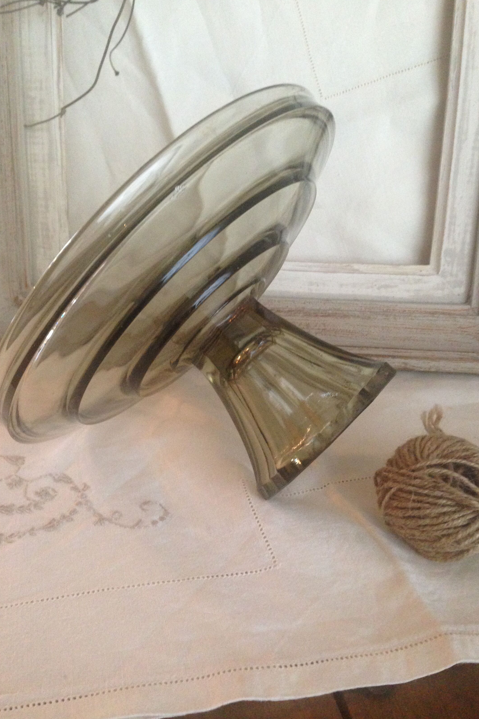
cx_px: 218
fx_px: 698
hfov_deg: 37.8
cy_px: 364
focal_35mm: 35
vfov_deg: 54.4
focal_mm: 4.12
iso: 320
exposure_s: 1/20
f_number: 2.4
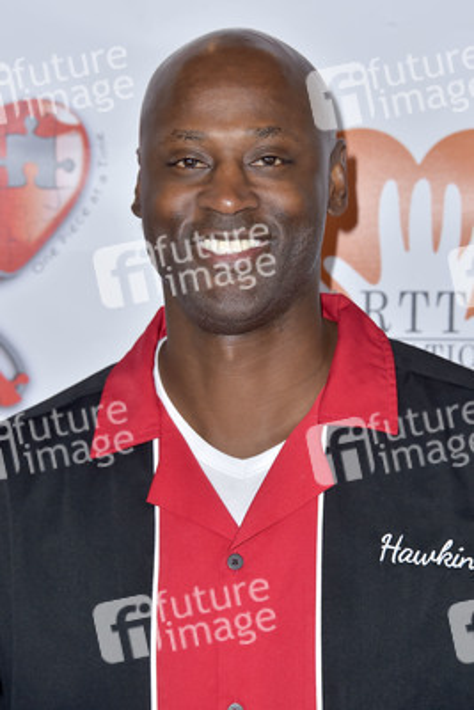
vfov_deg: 15.2
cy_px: 355
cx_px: 237
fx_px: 2664
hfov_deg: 10.2
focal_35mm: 135
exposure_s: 1/250
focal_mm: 135
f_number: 7.1
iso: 320
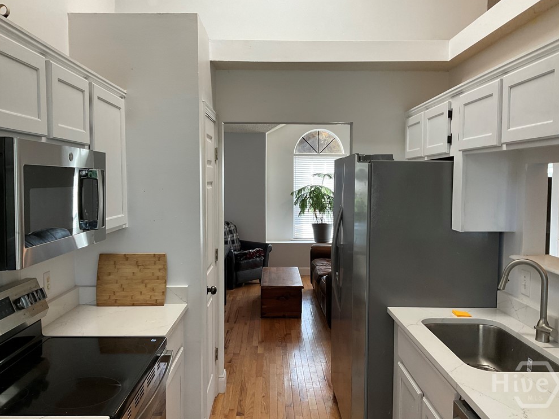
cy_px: 211
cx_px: 281
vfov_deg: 46.8
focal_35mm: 30
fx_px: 484
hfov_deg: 60.0
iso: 64
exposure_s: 1/60
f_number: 1.8
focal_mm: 3
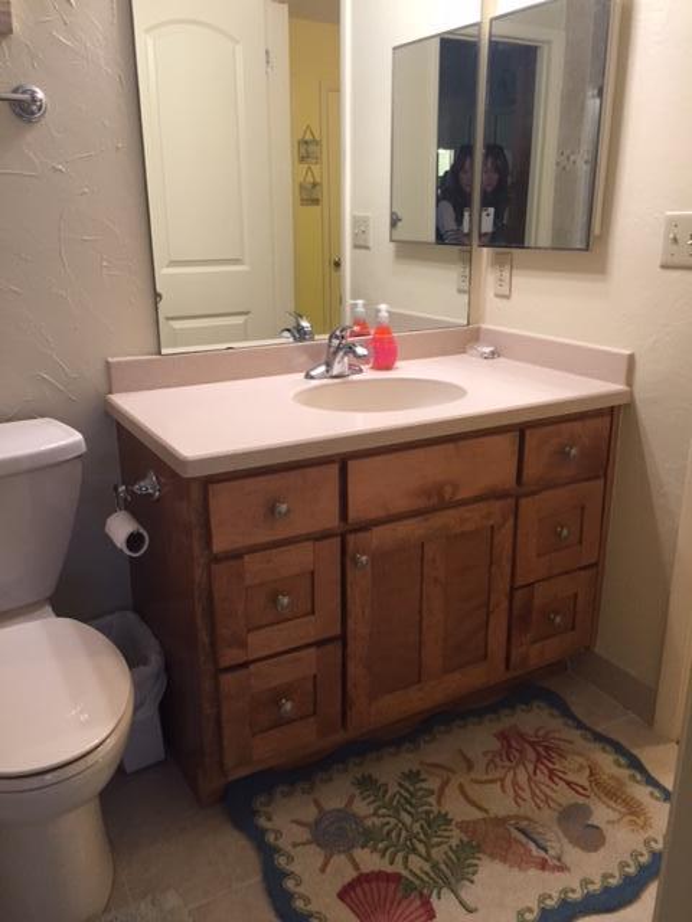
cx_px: 346
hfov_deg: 48.2
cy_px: 461
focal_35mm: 29
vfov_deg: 61.7
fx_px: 773
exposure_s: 1/30
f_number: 2.2
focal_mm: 4.15
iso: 125
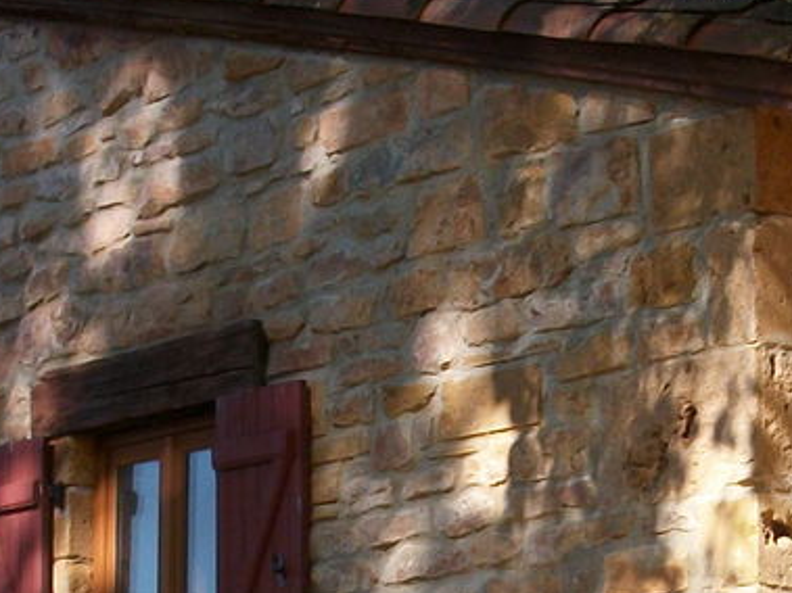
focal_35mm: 131
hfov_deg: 14.9
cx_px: 738
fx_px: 2996
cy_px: 670
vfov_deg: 11.1
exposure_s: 1/86.9
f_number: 8.8
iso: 80
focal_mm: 5.7
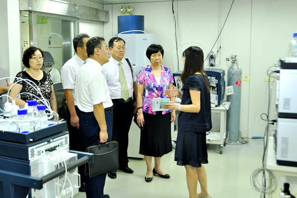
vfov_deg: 40.0
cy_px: 99
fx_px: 272
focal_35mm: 33
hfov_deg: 57.2
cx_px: 148
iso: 800
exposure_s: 1/125
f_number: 4
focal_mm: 22
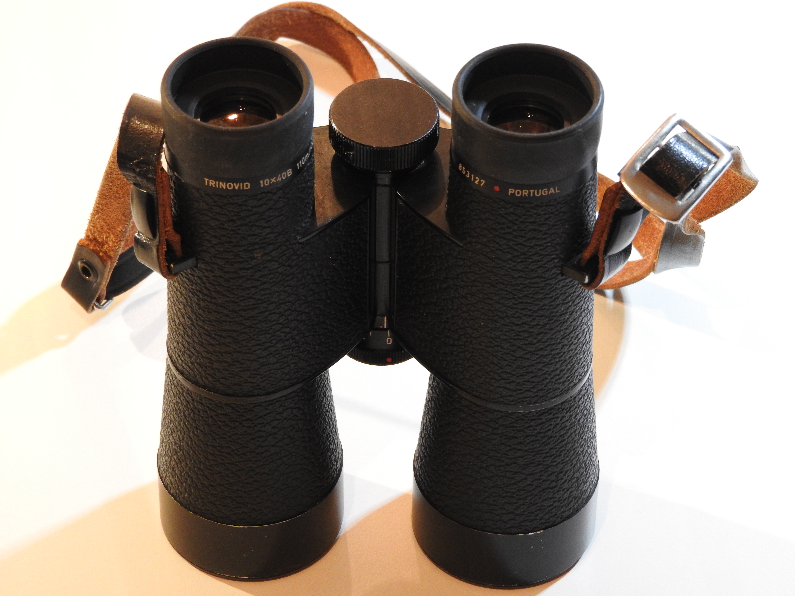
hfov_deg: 14.6
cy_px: 298
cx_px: 398
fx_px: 3100
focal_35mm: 135
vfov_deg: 11.0
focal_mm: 24.2
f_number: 5
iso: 560
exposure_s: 1/15
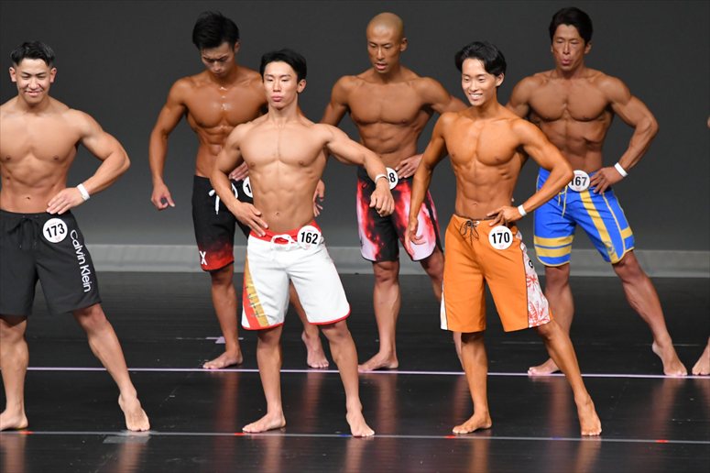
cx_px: 355
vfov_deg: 3.7
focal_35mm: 375
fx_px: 7392
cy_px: 236
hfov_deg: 5.5
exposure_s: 1/400
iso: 4000
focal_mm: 250
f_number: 5.6
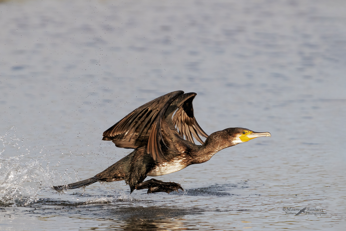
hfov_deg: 2.0
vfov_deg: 1.3
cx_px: 173
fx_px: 10091
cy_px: 116
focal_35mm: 1050
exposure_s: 1/2000
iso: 1600
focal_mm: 700
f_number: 9
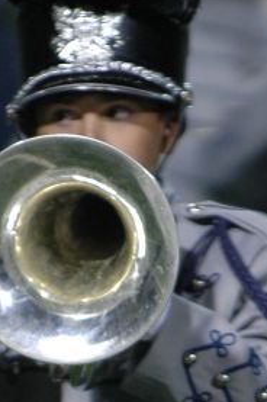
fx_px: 12379
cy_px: 527
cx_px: 144
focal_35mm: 1110
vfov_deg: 1.9
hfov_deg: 1.2
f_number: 2.8
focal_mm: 200
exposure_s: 1/60
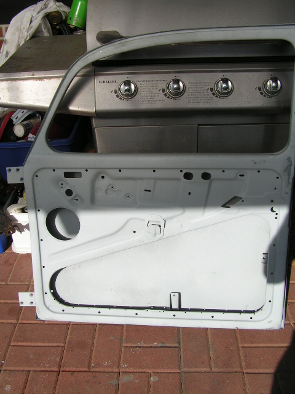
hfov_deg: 37.7
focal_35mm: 38
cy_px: 197
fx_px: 432
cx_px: 148
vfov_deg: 49.0
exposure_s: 1/640
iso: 50
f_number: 5.6
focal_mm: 6.3
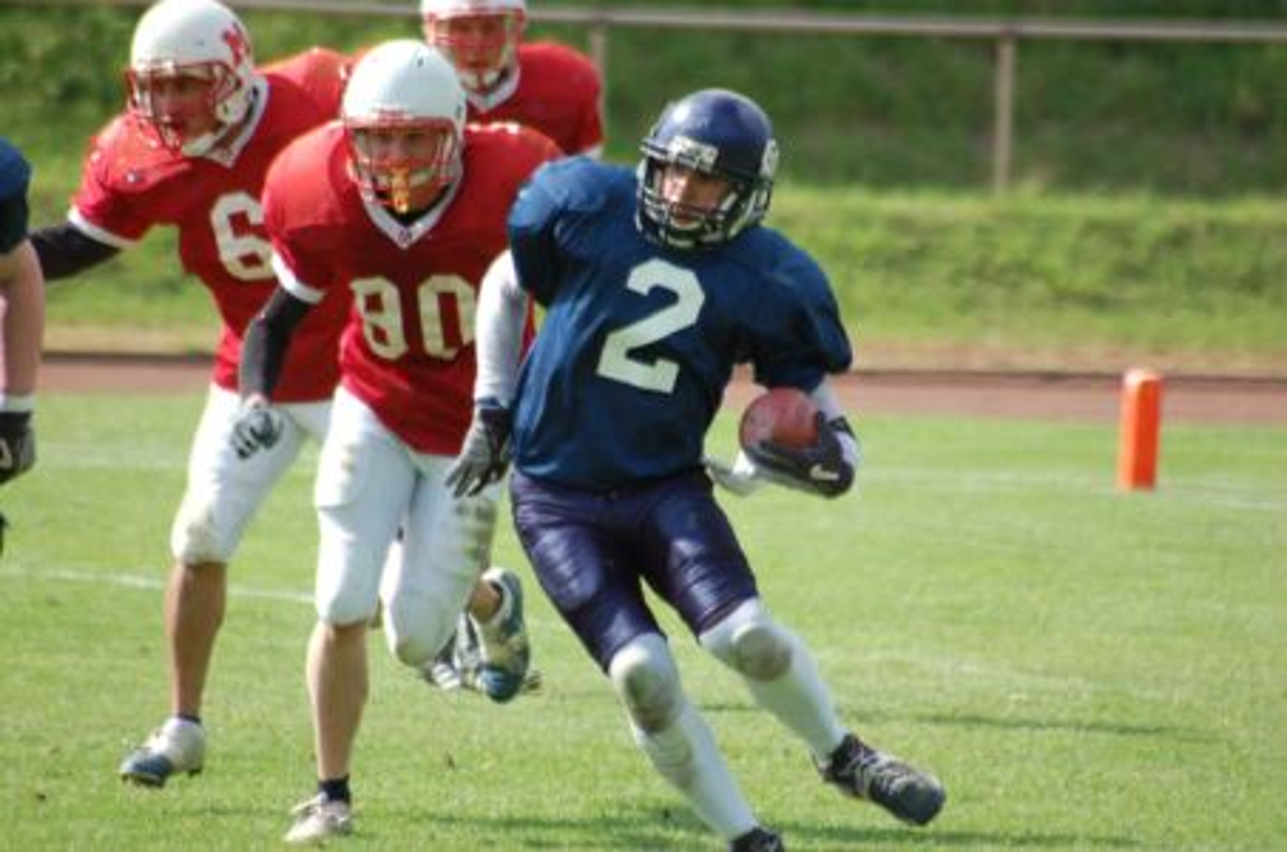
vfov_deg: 3.0
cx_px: 644
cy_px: 426
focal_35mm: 450
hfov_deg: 4.6
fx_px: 16054
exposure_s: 1/800
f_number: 5.6
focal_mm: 300
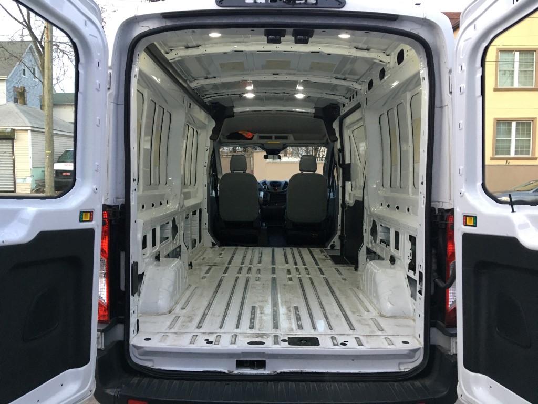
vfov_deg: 48.2
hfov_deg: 61.7
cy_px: 202
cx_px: 269
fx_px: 451
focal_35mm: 29
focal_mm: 4.15
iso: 40
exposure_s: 1/30
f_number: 2.2
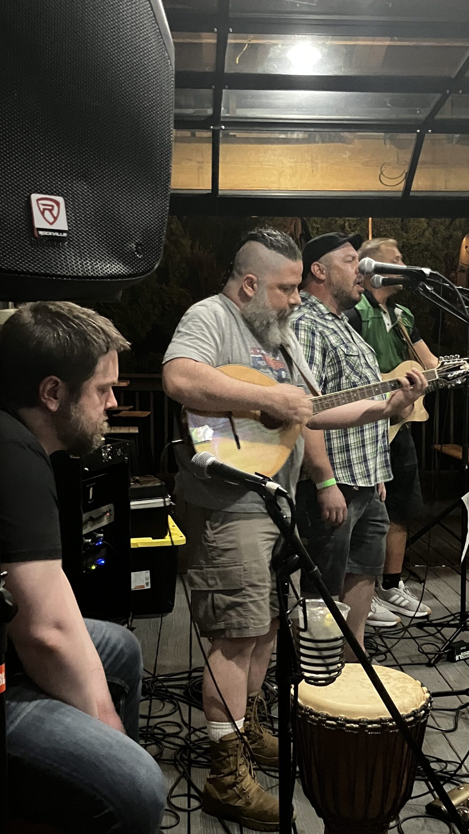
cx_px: 189
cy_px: 416
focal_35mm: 31
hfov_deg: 37.6
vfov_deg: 62.6
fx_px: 685
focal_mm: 3.99
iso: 640
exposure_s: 1/17
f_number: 1.8
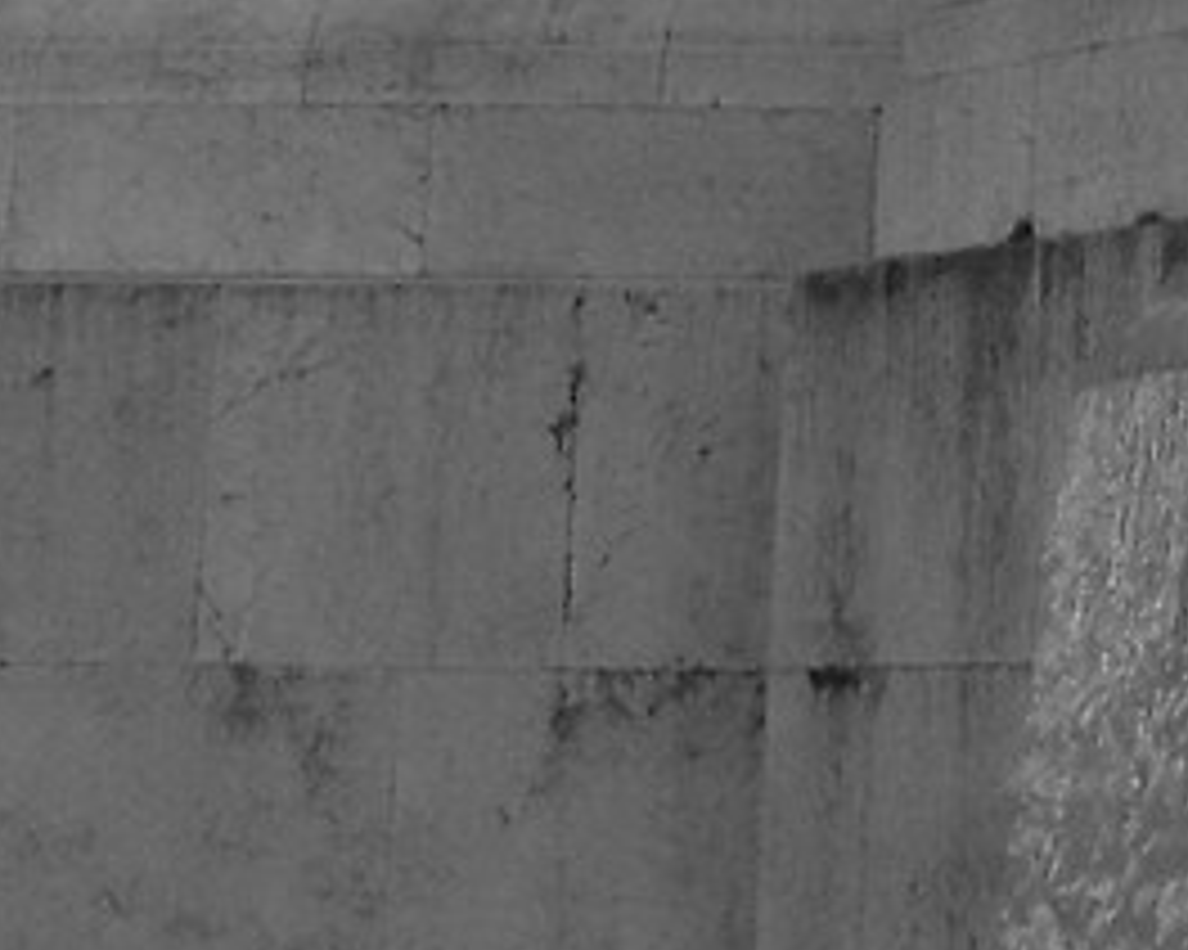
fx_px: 7205
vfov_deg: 7.2
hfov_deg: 8.9
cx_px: 2268
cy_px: -1049
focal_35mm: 205
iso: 3200
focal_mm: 16
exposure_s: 1/4000
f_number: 5.6
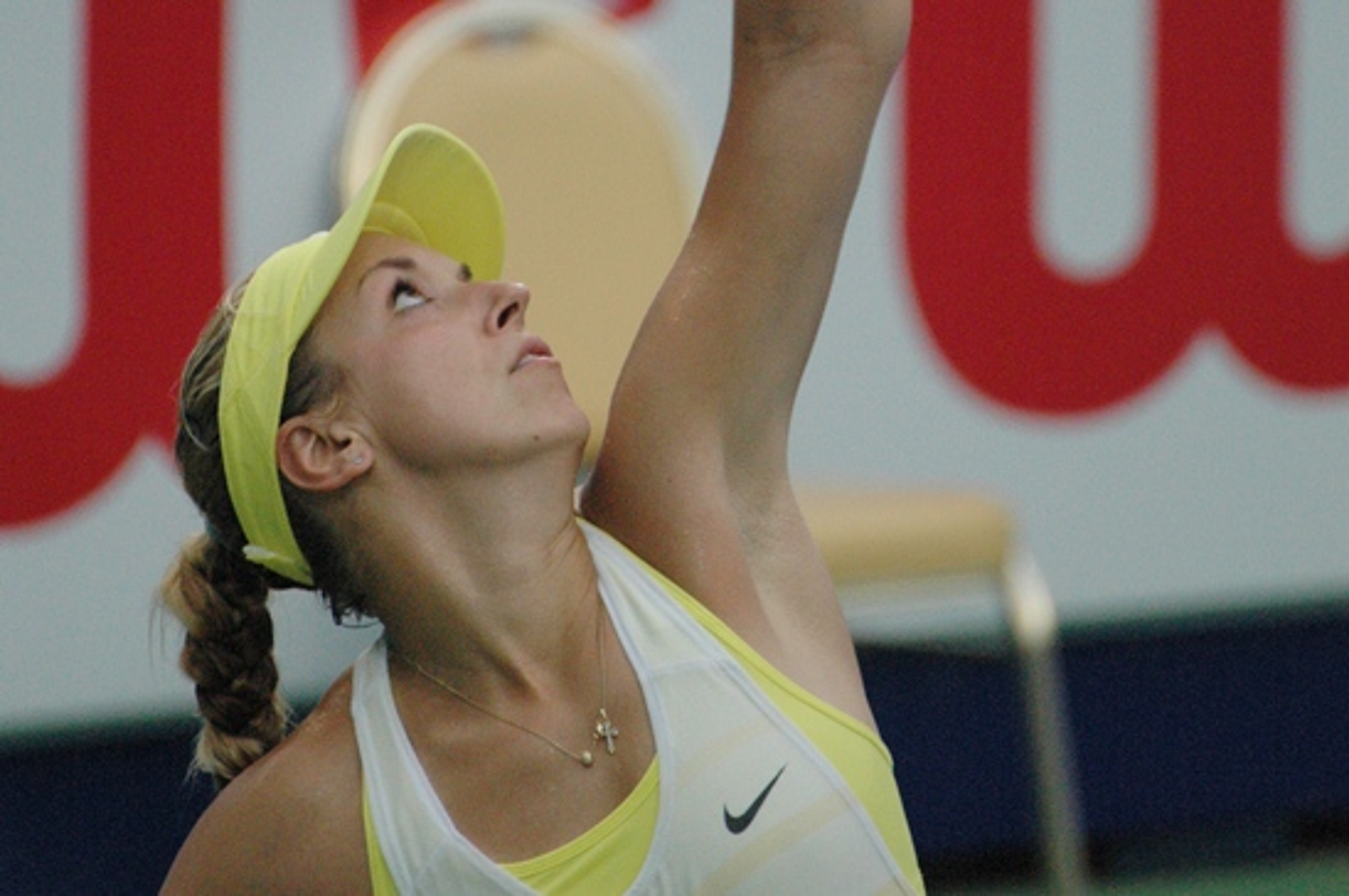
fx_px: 16842
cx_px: 674
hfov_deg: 4.6
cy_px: 448
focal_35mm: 450
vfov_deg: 3.0
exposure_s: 1/800
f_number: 5.6
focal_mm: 300
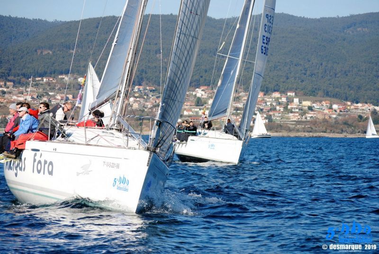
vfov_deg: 10.2
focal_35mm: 135
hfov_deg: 15.2
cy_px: 127
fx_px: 1424
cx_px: 190
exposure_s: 1/500
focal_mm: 90
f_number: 5.6
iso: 100
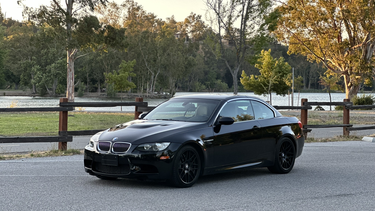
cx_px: 187
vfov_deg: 14.4
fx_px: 835
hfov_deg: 25.3
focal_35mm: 84
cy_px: 78
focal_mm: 9
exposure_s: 1/121
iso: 125
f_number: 2.8
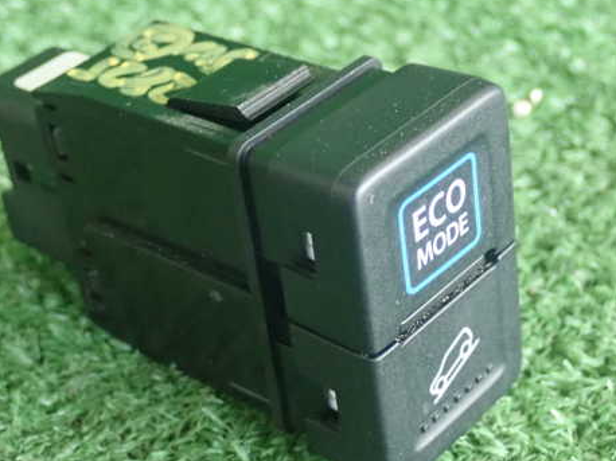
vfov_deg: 18.4
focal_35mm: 80
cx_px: 272
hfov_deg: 24.4
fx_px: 1423
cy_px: 228
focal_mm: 11.01
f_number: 3.6
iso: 1250
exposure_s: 1/60
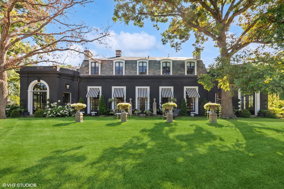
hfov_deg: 100.4
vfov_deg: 77.3
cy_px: 94
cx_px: 142
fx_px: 118
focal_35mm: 15
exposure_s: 1/320
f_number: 9
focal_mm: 10
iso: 200
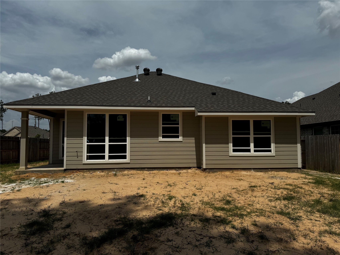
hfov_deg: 71.6
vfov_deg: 56.8
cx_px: 170
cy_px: 128
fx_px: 236
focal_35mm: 24
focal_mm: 6.76
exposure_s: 1/12346
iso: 80
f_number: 1.78
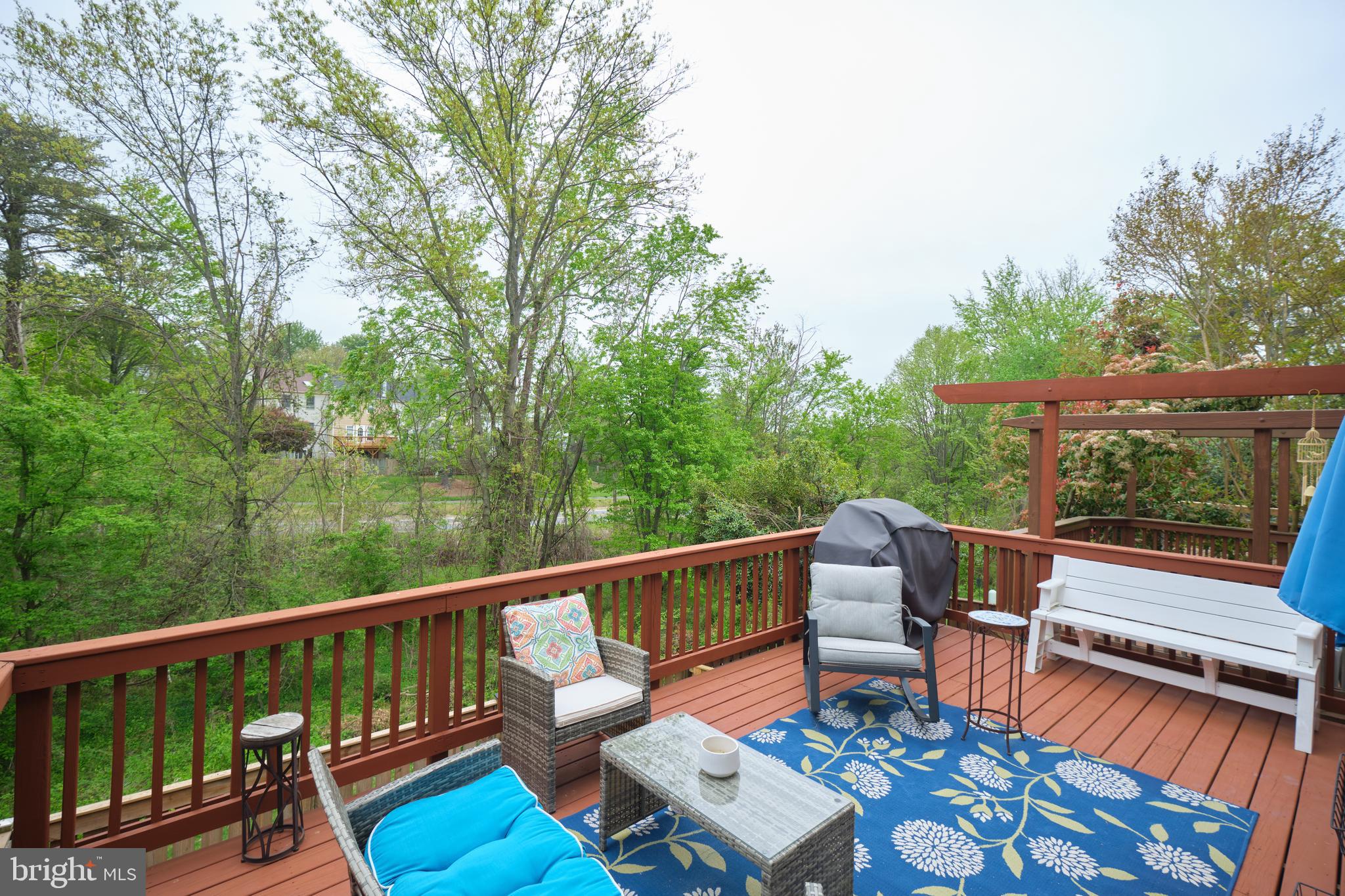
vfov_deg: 77.3
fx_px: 560
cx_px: 672
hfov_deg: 100.4
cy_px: 448
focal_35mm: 15
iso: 200
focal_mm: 10
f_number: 4.5
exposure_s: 1/170
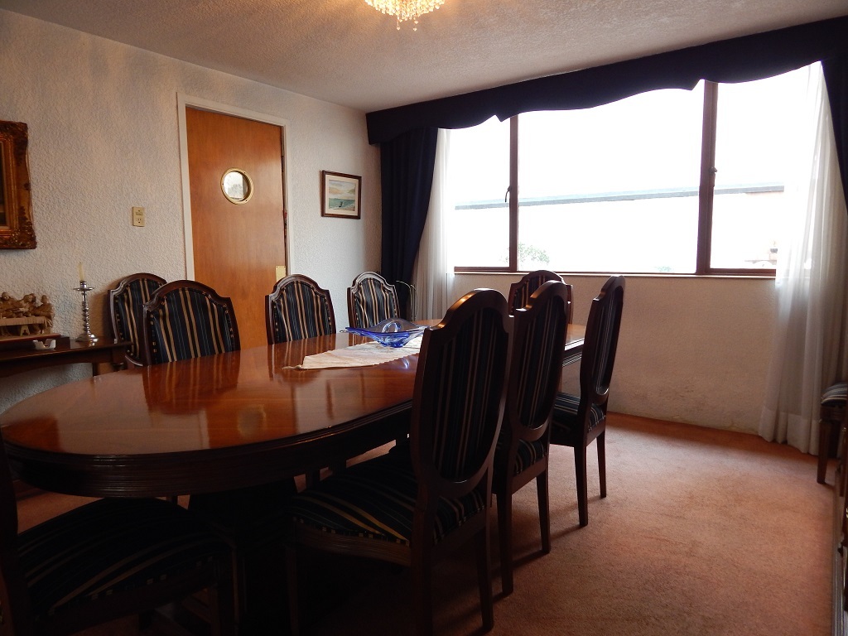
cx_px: 424
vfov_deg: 58.9
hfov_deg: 73.9
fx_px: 563
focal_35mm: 23
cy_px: 318
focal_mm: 4
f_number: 3
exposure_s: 1/30
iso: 200
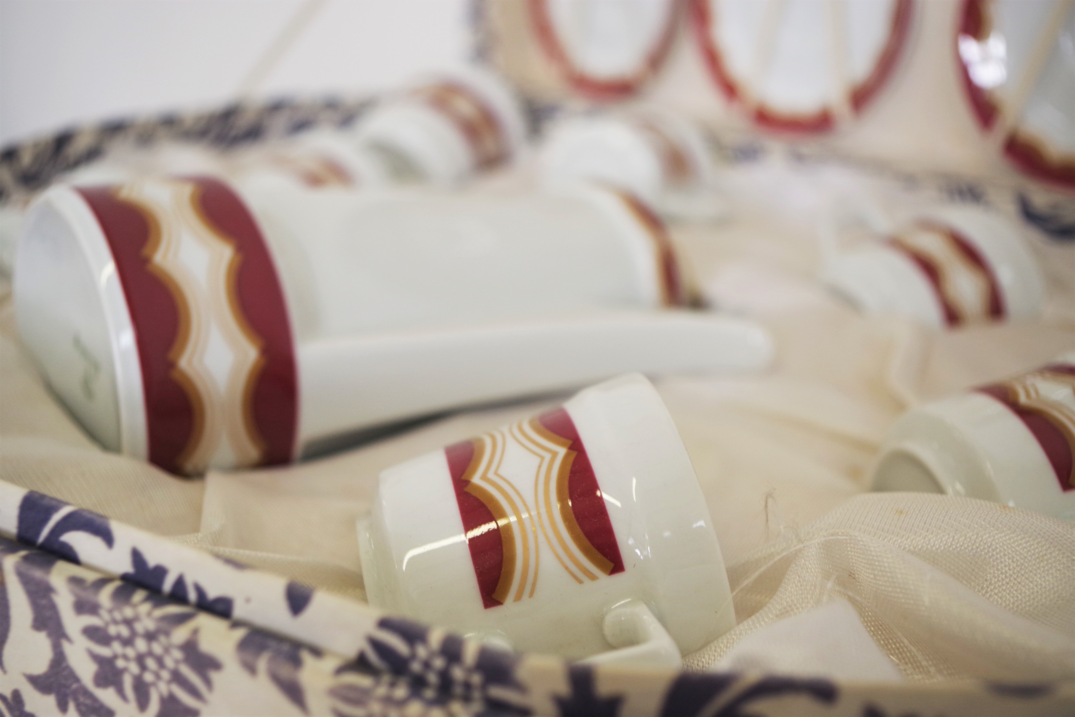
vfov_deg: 34.2
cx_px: 538
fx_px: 1164
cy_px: 358
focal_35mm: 39
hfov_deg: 49.6
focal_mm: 26.25
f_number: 4
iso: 400
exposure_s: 1/60
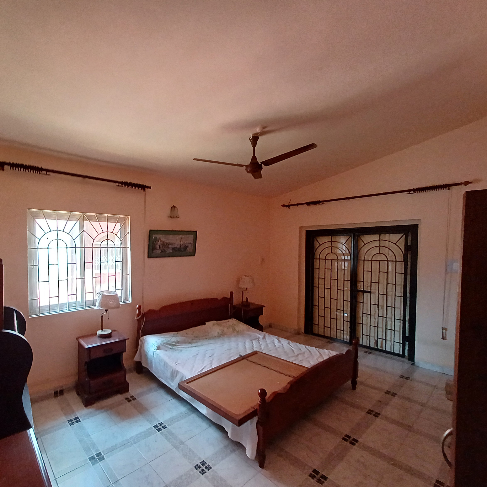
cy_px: 253
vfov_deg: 87.4
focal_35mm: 16
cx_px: 186
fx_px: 255
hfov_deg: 85.9
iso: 250
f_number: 2.2
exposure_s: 1/25
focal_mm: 1.42
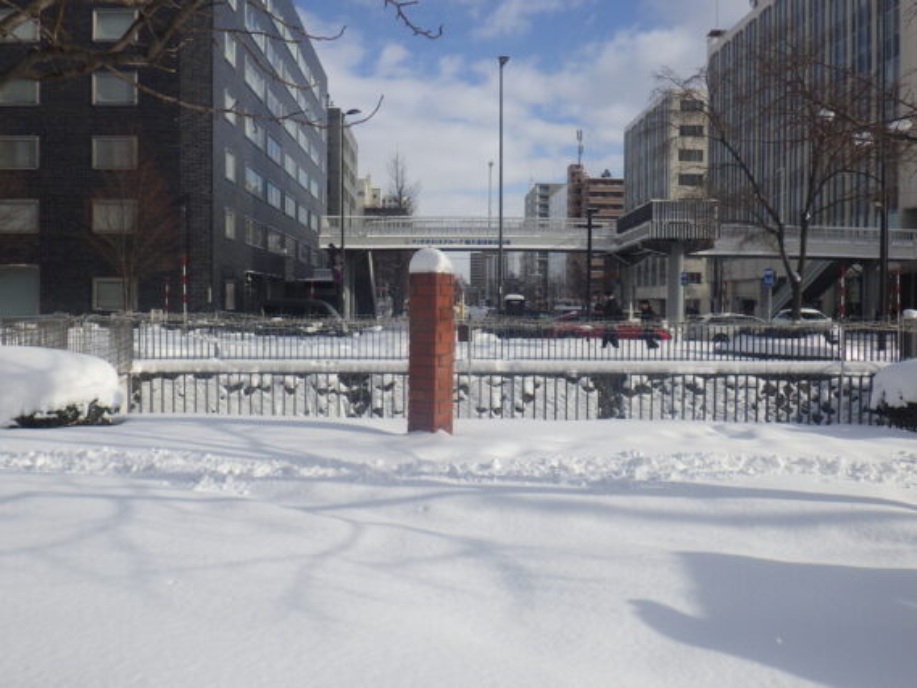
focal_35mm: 28
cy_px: 344
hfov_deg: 63.4
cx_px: 458
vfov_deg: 49.8
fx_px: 742
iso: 125
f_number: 4.2
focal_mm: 5
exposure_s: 1/1500
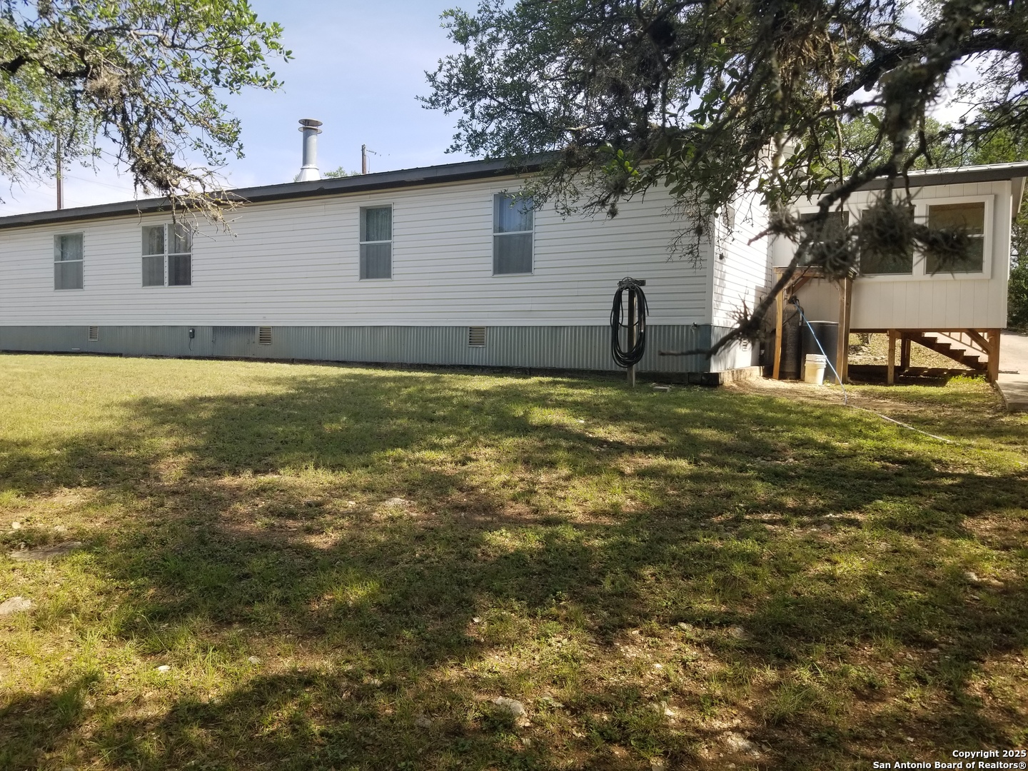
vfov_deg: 53.1
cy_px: 386
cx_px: 514
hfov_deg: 67.3
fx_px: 772
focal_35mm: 26
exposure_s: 1/1040
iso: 50
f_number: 1.7
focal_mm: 4.25
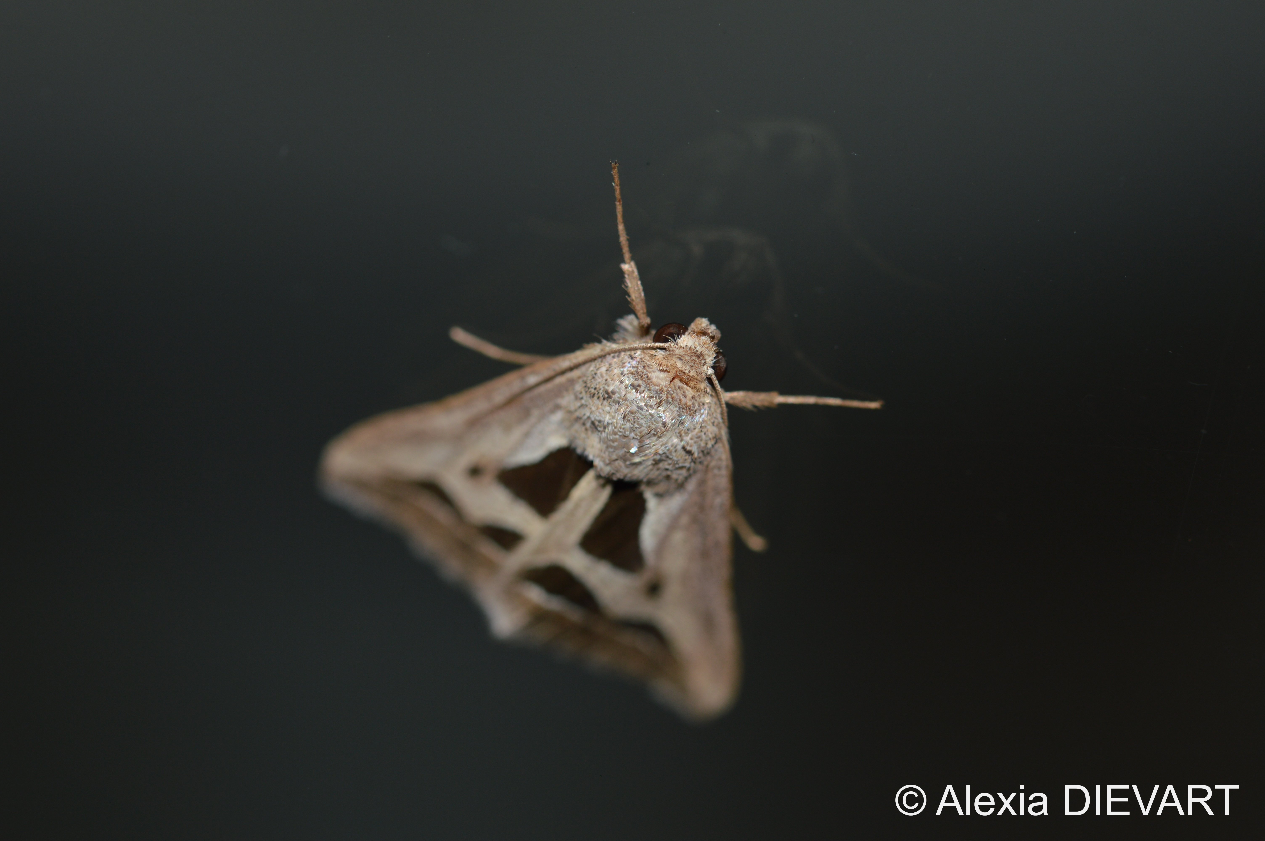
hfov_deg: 15.2
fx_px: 4740
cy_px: 420
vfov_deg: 10.1
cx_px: 632
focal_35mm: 135
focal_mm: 90
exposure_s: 1/60
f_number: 8
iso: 100
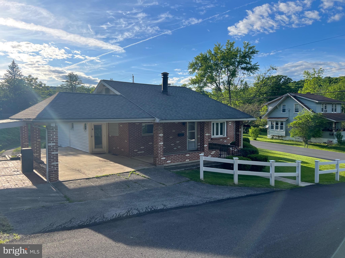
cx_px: 172
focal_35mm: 26
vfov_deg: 53.1
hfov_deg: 67.3
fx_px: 259
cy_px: 129
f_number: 1.5
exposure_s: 1/2457
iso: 50
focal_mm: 5.7
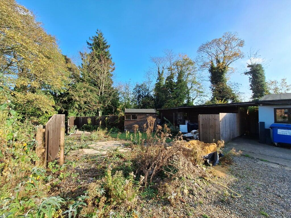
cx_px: 146
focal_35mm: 13
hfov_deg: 106.2
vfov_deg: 89.9
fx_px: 109
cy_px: 109
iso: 40
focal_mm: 1.74
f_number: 2.2
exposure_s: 1/1031
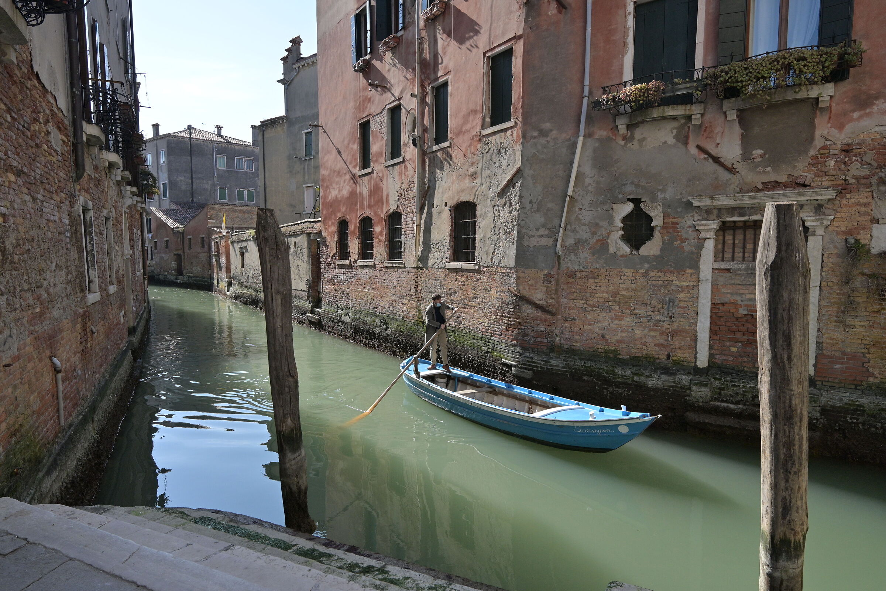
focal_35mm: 21
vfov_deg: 59.5
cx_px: 443
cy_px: 296
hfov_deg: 81.2
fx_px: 517
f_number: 4
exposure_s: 1/4000
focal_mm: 14
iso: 400
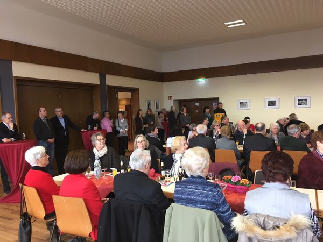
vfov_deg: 48.2
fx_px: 271
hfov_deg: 61.7
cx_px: 162
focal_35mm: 29
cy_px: 121
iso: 80
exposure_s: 1/33
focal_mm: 4.15
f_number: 2.2
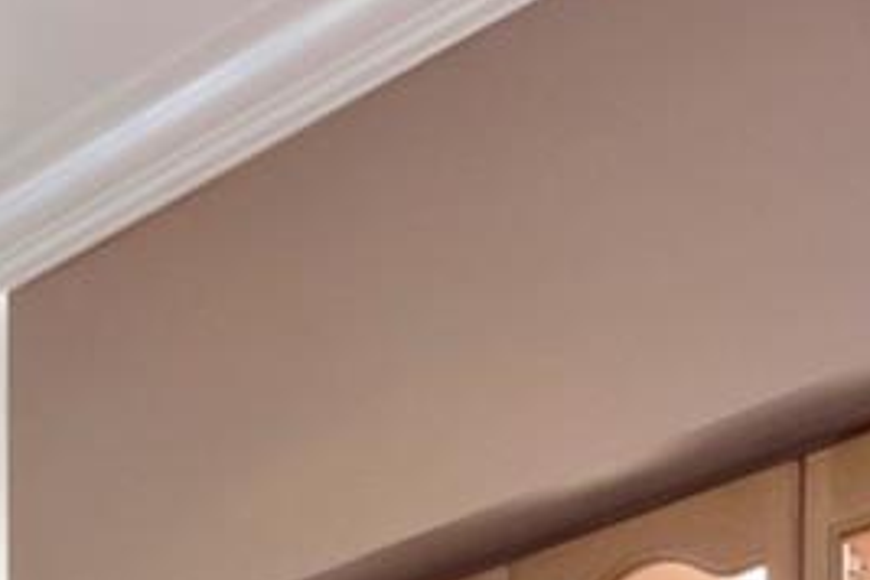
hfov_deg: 15.7
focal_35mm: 117
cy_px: 1603
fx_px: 2827
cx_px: 1398
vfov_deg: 9.7
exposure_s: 1/8
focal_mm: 13
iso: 1250
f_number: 14
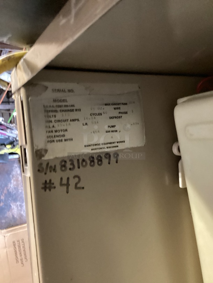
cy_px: 142
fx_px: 254
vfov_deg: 58.3
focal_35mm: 31
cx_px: 106
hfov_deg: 45.5
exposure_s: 1/20
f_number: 2.4
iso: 640
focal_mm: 3.3
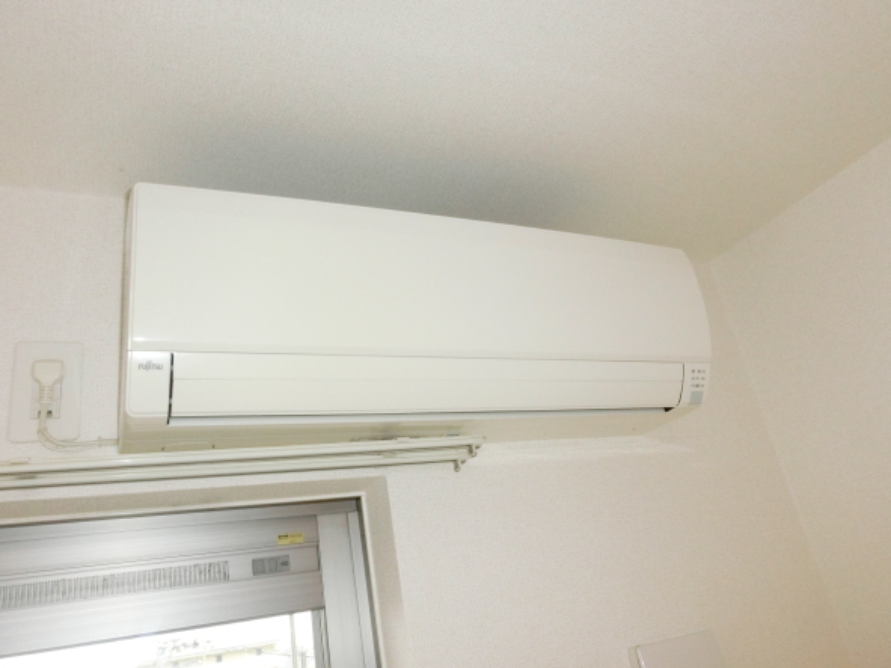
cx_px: 458
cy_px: 332
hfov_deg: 67.3
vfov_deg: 53.0
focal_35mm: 26
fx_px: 669
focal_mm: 4.24
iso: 400
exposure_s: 1/100
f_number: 3
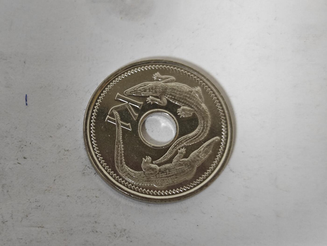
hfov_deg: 26.0
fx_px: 708
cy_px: 123
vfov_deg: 19.6
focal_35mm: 75
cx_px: 164
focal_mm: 8.7
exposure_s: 1/41
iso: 640
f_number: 1.9
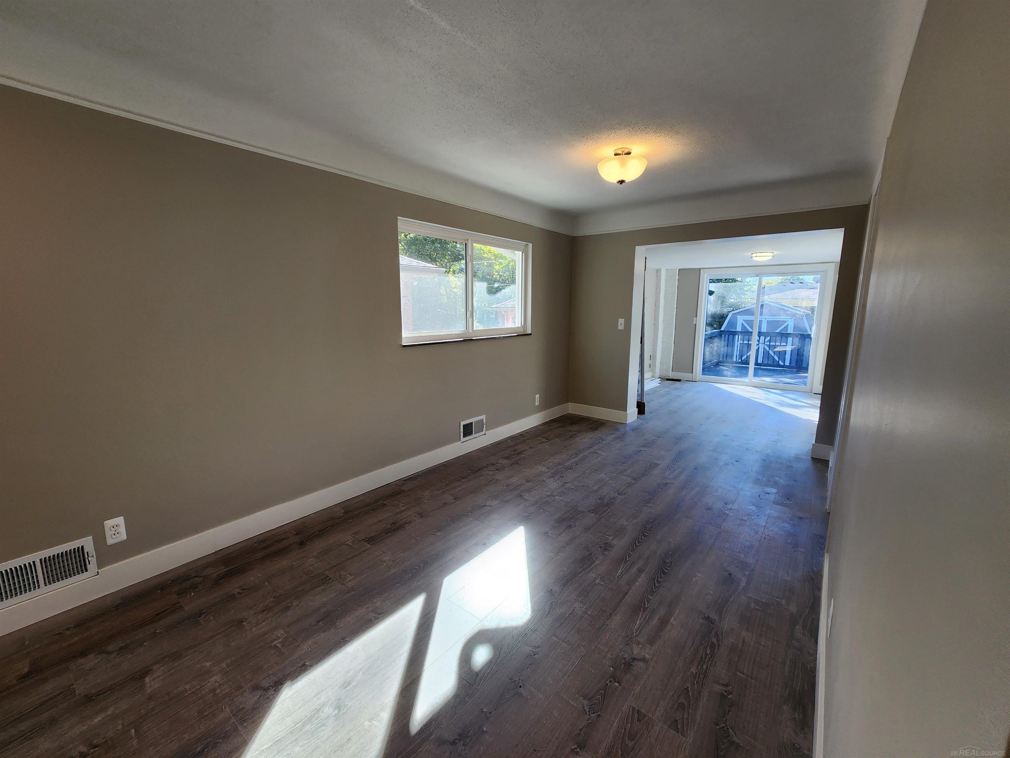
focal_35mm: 13
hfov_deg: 106.2
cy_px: 379
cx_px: 505
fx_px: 379
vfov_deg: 89.9
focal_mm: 2.2
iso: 64
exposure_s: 1/120
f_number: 2.2
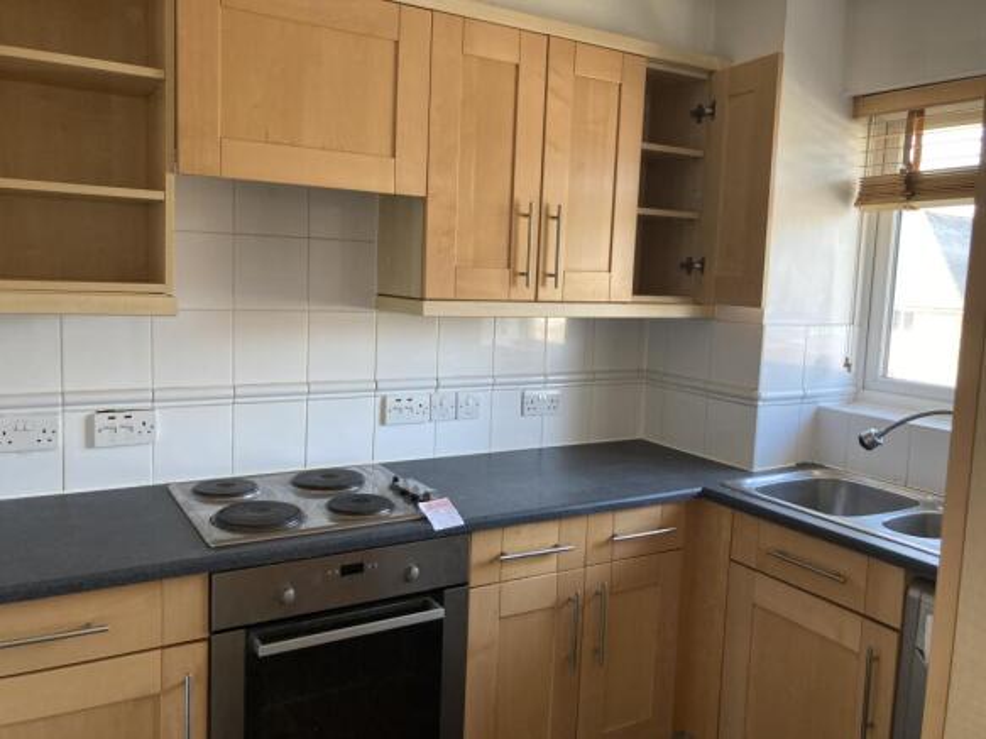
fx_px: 797
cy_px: 370
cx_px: 493
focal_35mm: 28
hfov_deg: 63.5
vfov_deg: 49.7
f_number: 1.8
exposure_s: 1/60
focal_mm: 3.99
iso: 80
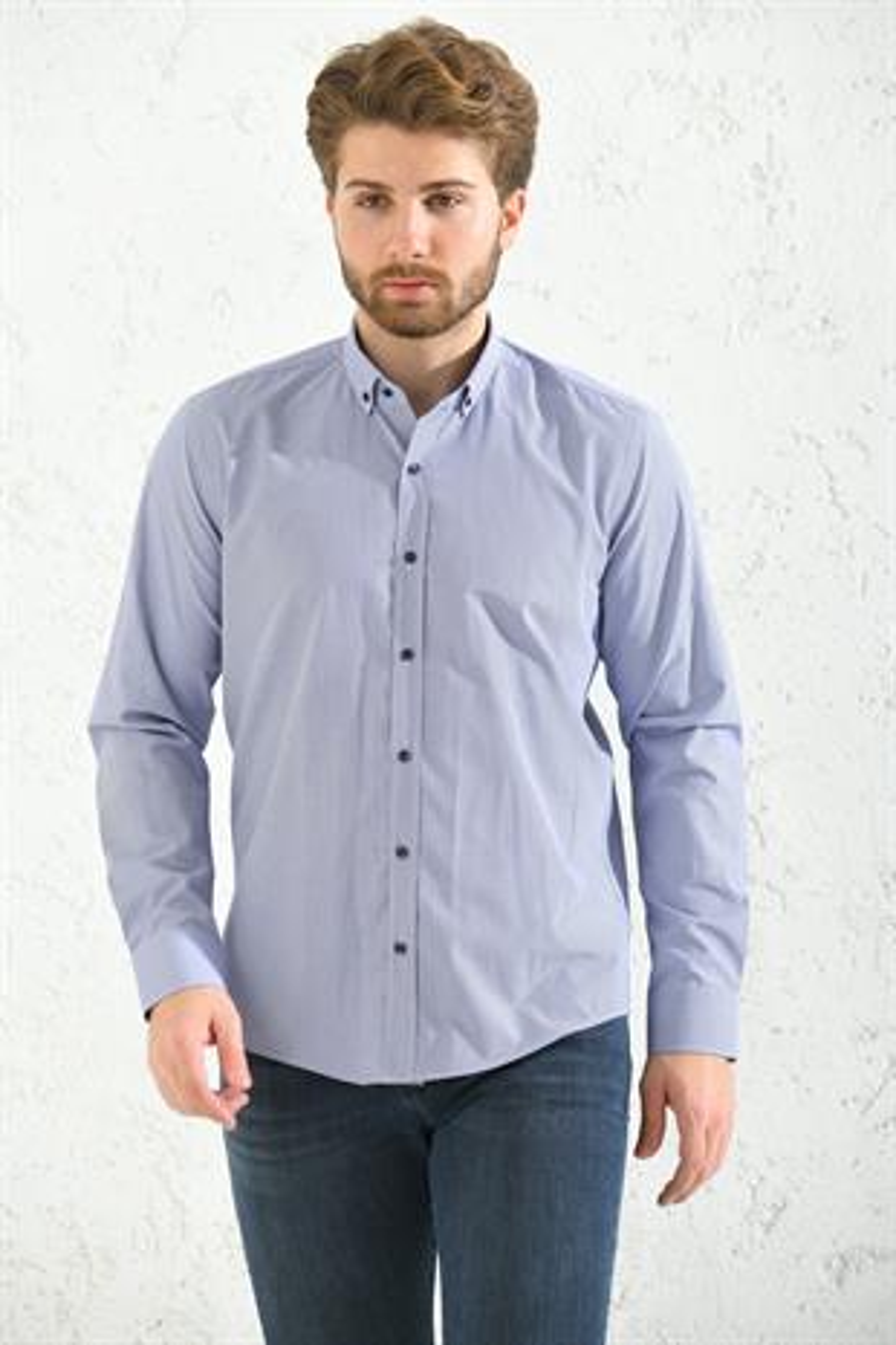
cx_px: 448
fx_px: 6160
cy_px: 672
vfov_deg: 12.5
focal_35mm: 165
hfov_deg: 8.3
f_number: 6.3
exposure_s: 1/160
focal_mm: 165
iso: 125
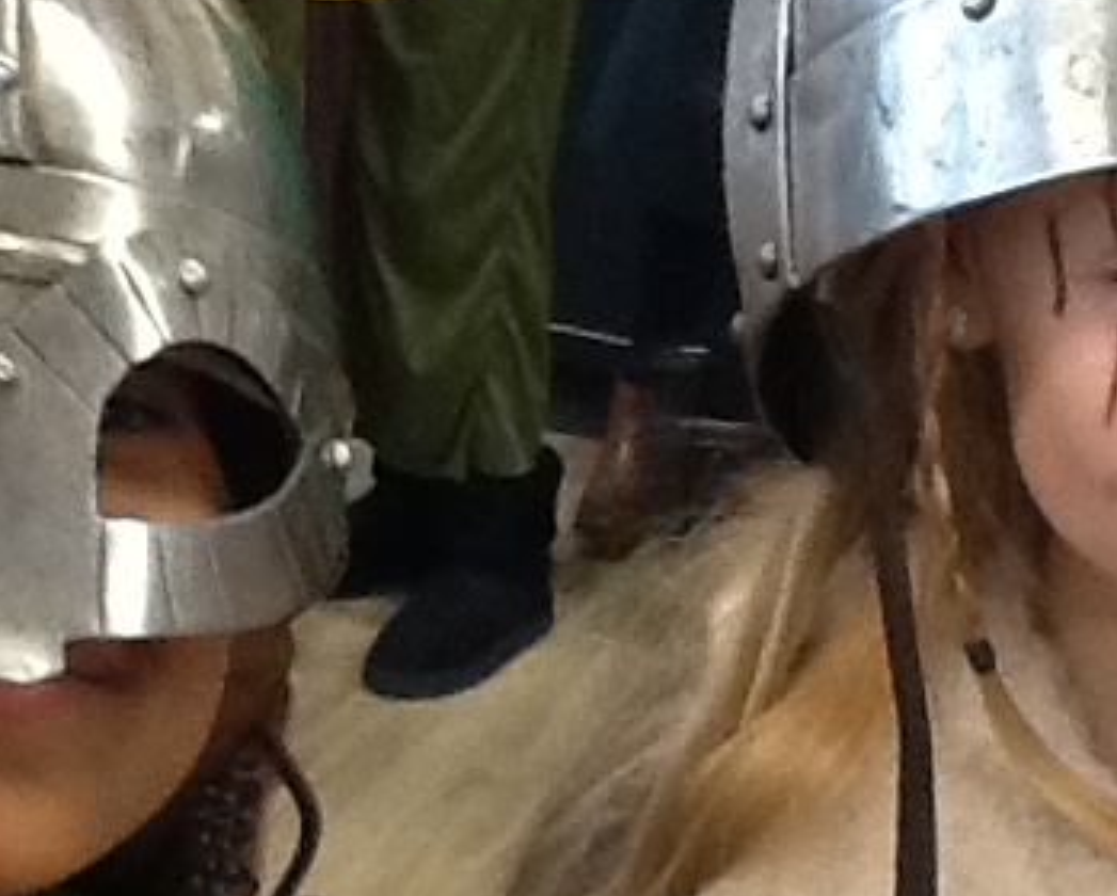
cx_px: 403
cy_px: 490
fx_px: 3905
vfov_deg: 13.1
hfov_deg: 16.3
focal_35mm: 118
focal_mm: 2.03
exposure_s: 1/30
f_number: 2.4
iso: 160
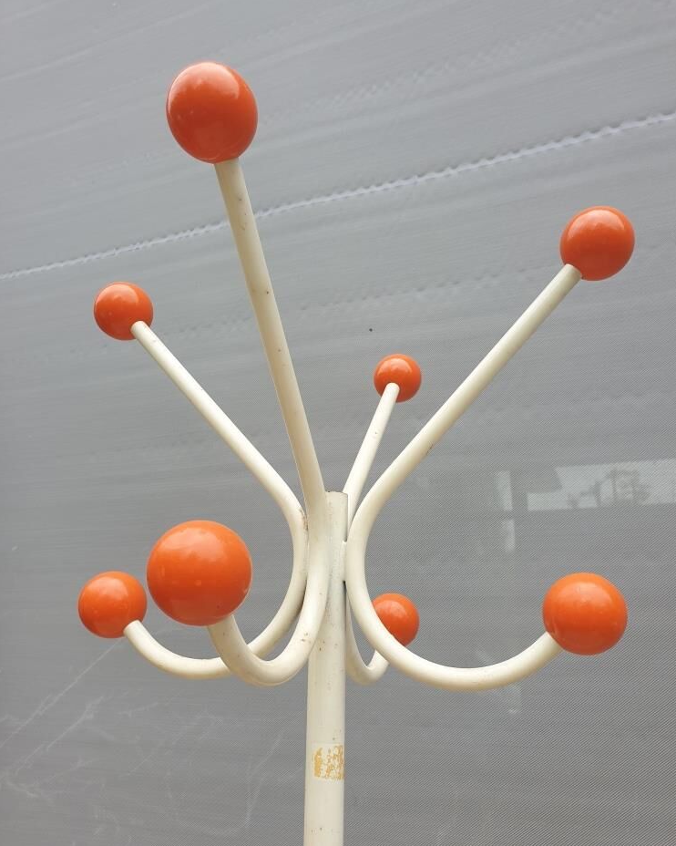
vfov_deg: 62.1
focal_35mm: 28
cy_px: 463
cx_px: 347
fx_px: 700
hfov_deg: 51.5
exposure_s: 1/301
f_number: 2.4
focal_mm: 4.3
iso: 50
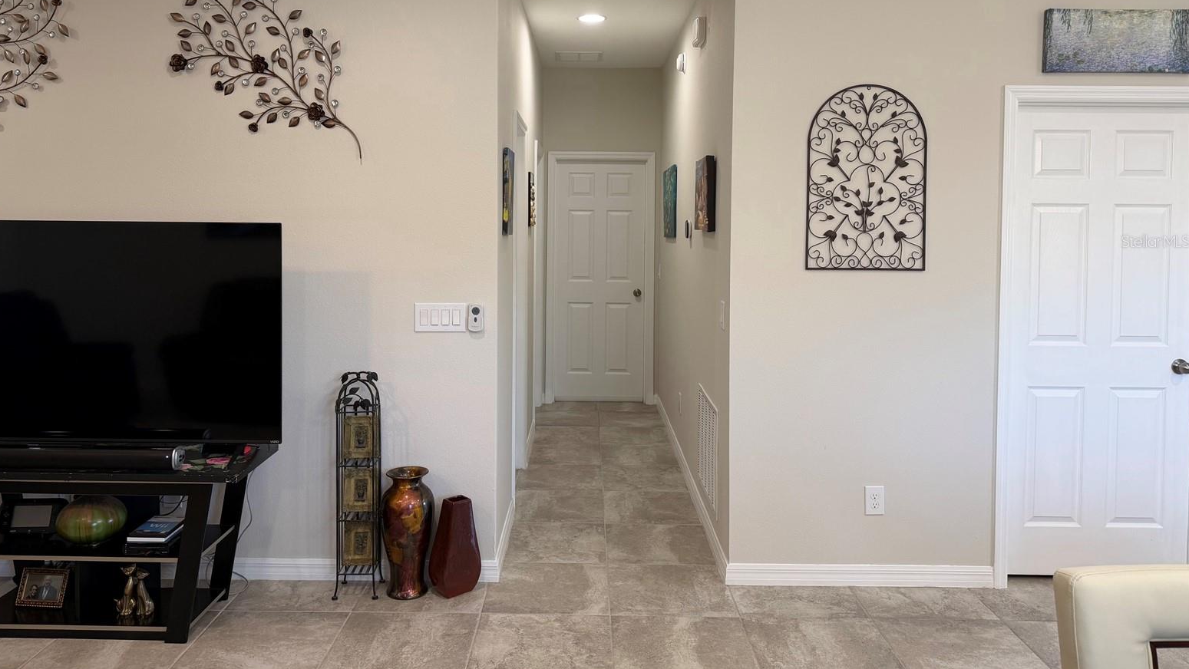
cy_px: 241
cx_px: 580
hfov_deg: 69.8
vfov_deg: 42.5
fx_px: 851
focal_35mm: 27
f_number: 1.78
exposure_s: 1/60
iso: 125
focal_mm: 6.76
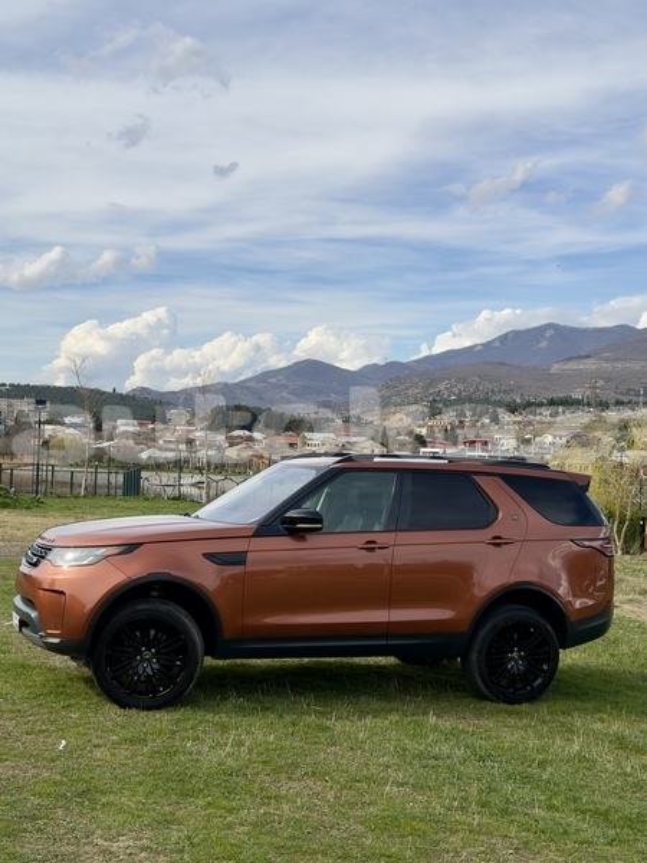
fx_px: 1196
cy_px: 432
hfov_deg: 30.3
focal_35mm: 48
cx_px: 324
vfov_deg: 39.7
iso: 80
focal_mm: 6.76
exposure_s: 1/7143
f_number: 1.78
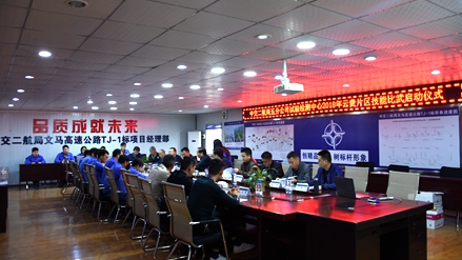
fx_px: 355
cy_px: 123
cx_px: 235
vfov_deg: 40.2
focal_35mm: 29
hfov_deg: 66.1
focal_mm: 18
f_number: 3.5
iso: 400
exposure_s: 1/30
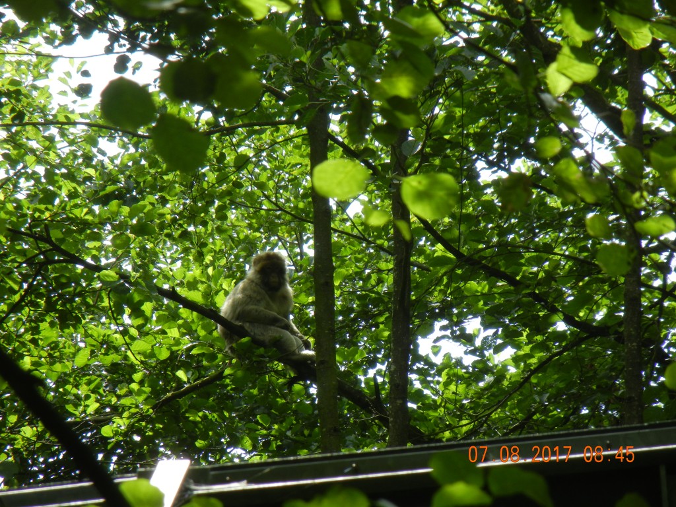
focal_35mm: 300
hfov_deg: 6.6
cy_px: 254
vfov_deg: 5.0
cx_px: 338
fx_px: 5859
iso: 160
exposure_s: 1/188
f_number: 5.6
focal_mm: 54
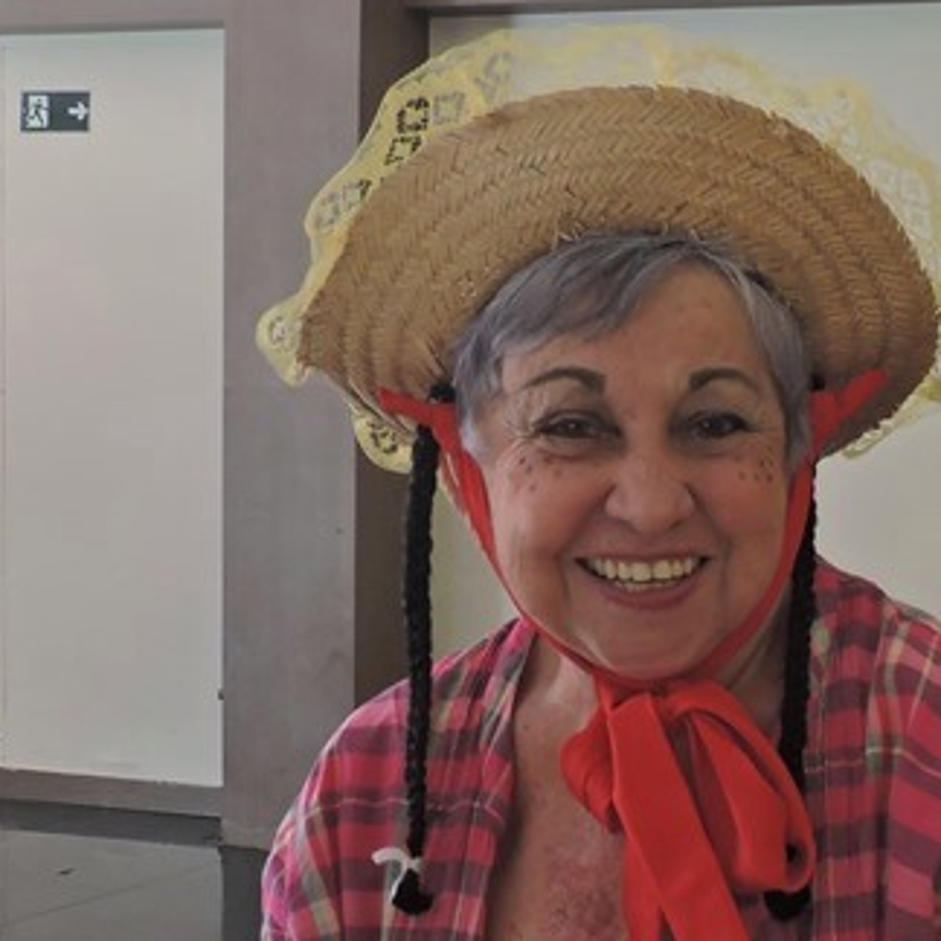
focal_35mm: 72
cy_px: 691
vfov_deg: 23.8
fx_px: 2214
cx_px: 804
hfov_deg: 23.5
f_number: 3.2
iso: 400
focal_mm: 5.9
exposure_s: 1/50
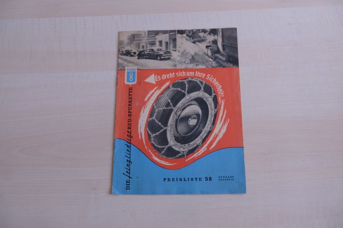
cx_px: 172
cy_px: 114
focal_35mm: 40
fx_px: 381
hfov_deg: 48.5
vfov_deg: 33.4
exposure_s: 1/60
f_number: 3.2
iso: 250
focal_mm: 26.5
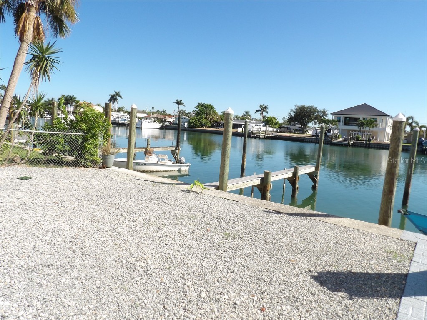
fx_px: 296
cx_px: 214
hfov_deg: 71.6
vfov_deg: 56.8
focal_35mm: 24
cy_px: 160
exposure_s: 1/298
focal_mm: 4.3
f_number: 5.6
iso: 100
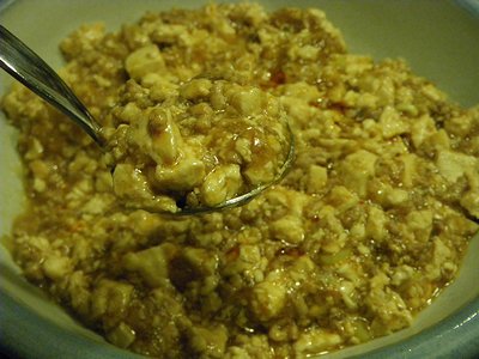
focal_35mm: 51
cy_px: 180
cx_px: 240
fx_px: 706
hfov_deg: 37.5
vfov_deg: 28.6
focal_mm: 9.1
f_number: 4.4
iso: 800
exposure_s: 1/30
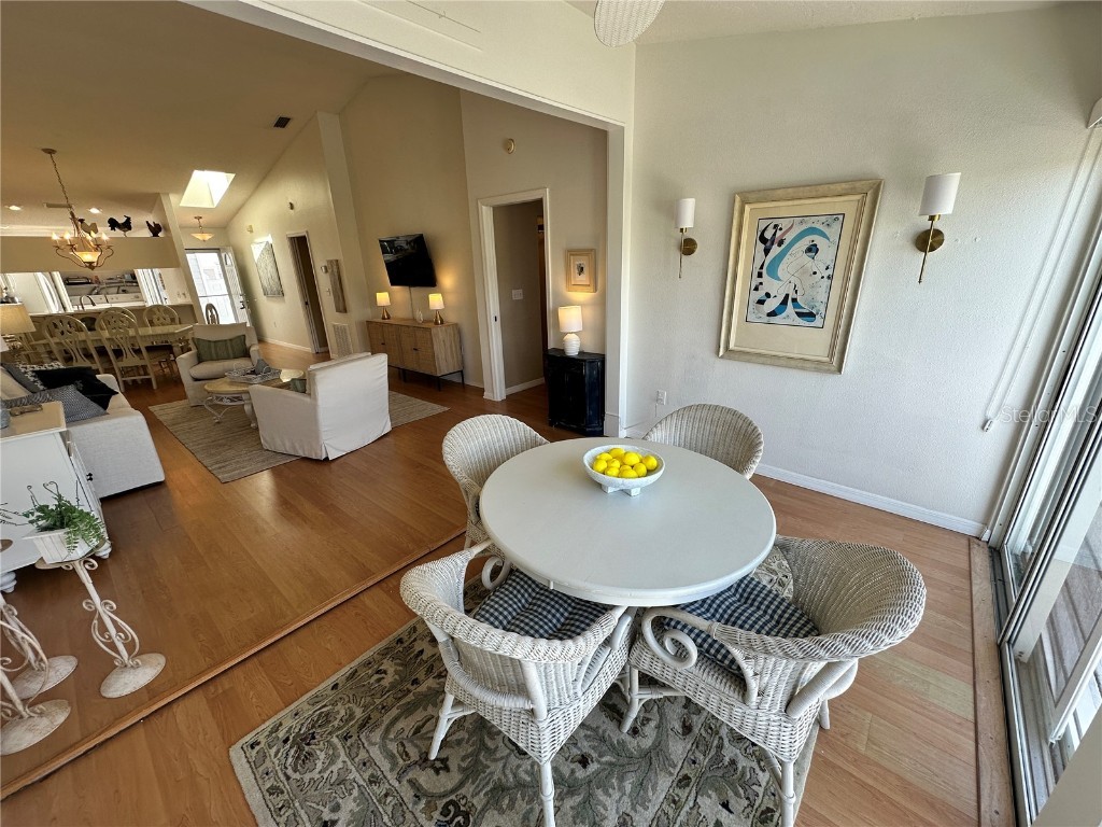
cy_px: 414
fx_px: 446
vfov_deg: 85.7
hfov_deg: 102.1
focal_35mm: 14
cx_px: 551
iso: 40
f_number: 2.2
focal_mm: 2.22
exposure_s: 1/120
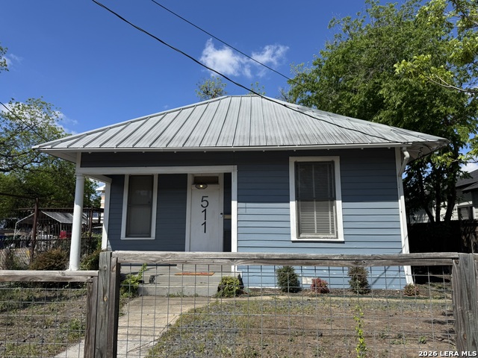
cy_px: 179
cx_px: 239
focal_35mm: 24
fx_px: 331
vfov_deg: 56.8
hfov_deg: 71.6
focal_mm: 6.76
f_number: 1.78
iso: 80
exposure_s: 1/4950
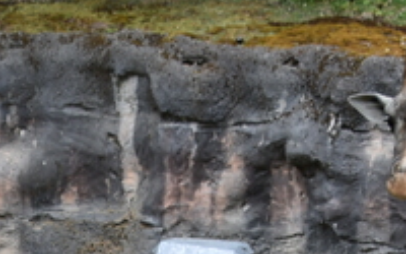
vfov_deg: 4.9
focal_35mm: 261
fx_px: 2888
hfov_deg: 8.0
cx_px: -14
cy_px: 681
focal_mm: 40
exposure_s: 1/125
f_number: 5.6
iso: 100
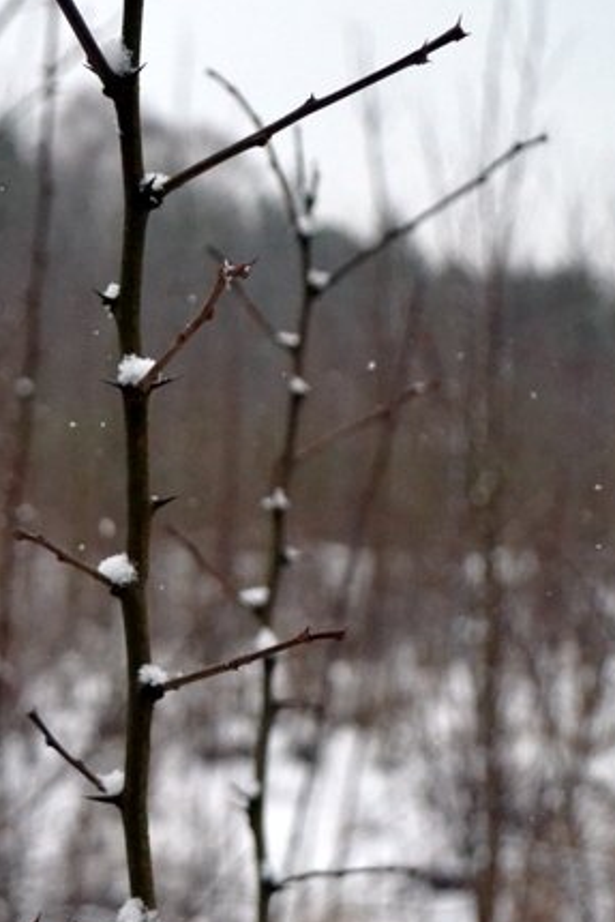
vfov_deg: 30.0
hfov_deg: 20.2
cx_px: 191
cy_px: 572
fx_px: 1715
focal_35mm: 67
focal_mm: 24
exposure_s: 1/2500
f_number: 4
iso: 3200
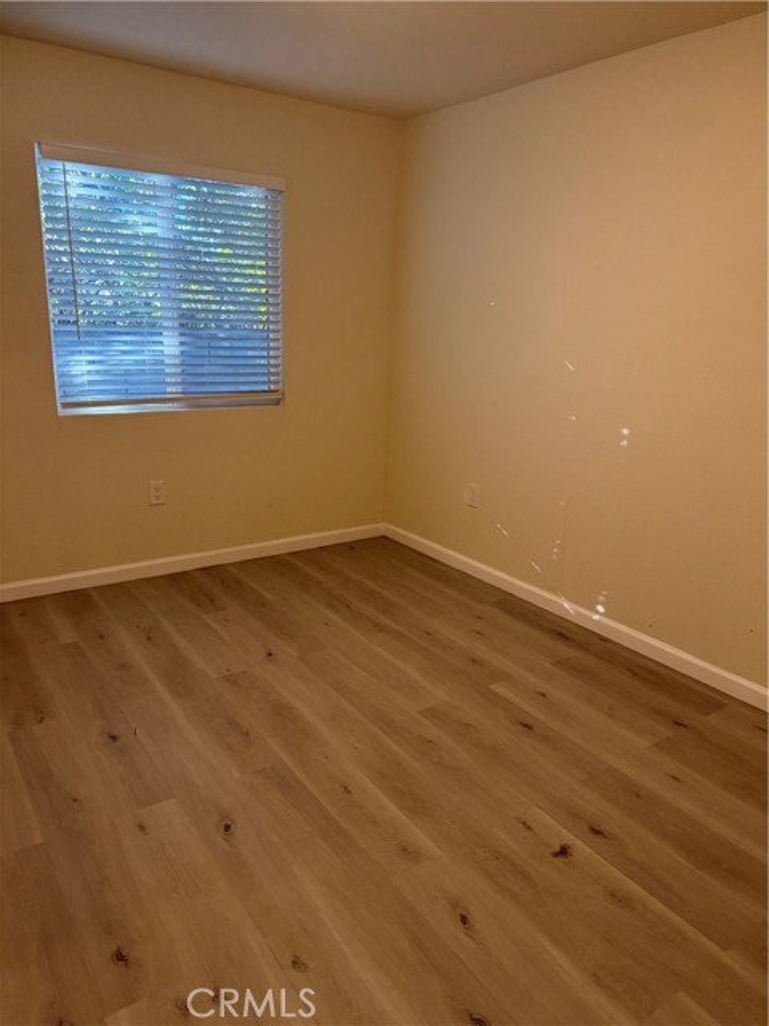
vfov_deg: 71.6
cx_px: 384
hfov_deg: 56.8
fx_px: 711
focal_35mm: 24
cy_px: 513
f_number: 1.78
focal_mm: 6.76
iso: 160
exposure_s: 1/60
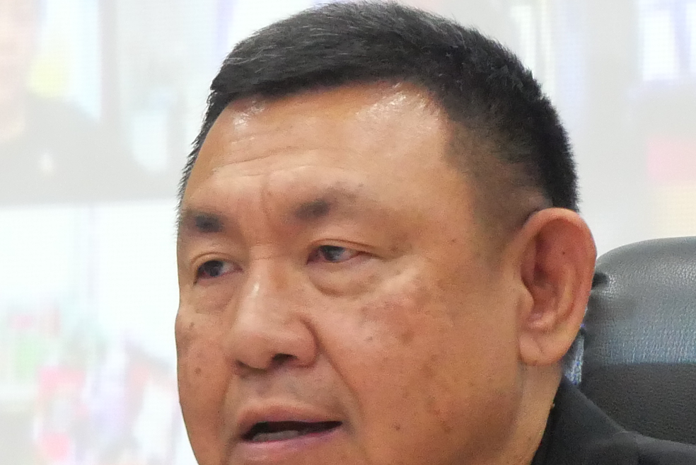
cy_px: 516
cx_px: 384
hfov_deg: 5.6
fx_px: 7079
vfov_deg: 3.8
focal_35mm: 366
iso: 3200
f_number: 6.3
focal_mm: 47
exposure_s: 1/40
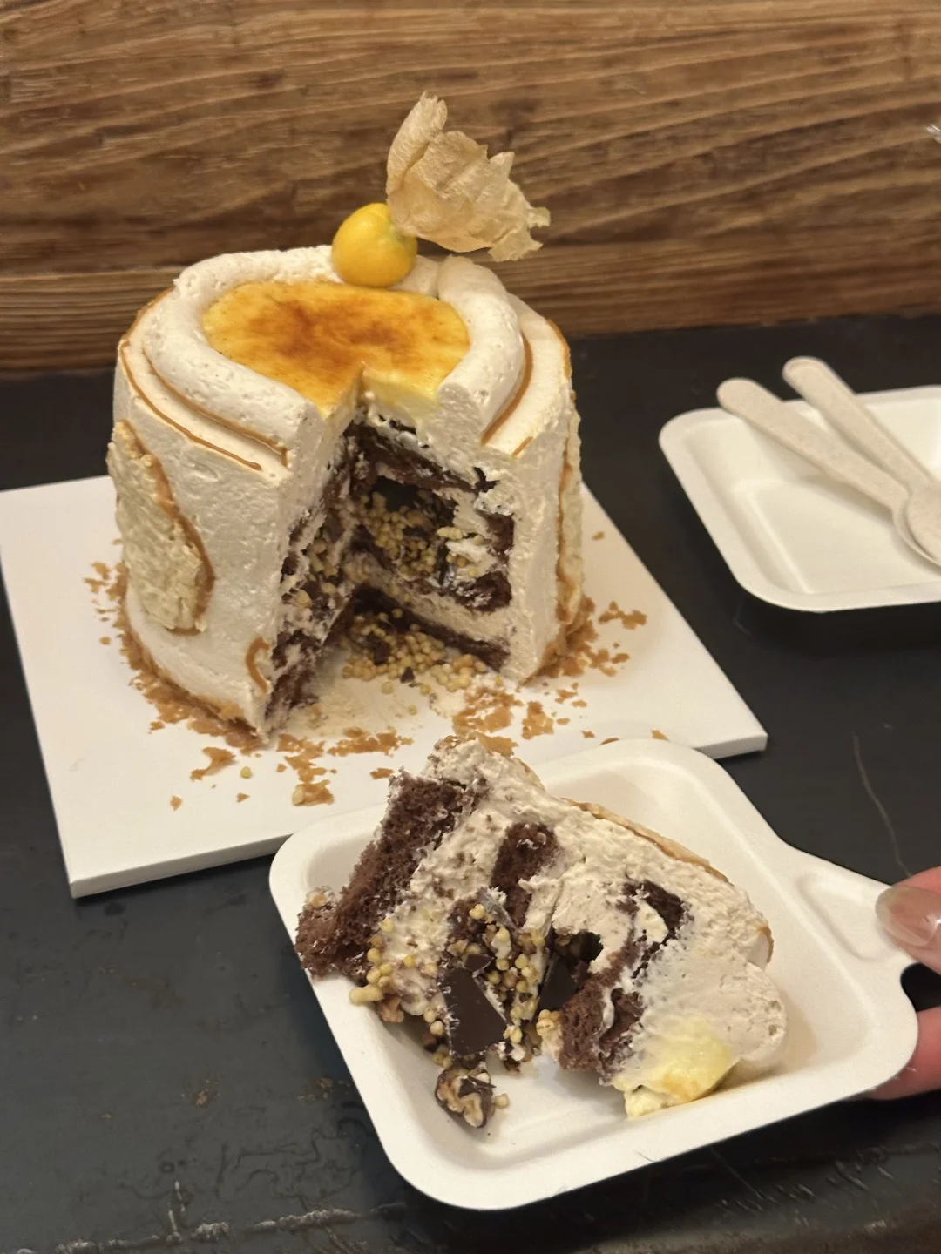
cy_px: 627
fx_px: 1740
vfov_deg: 39.7
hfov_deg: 30.3
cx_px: 470
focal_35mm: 48
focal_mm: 6.86
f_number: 1.78
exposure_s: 1/33
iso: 250
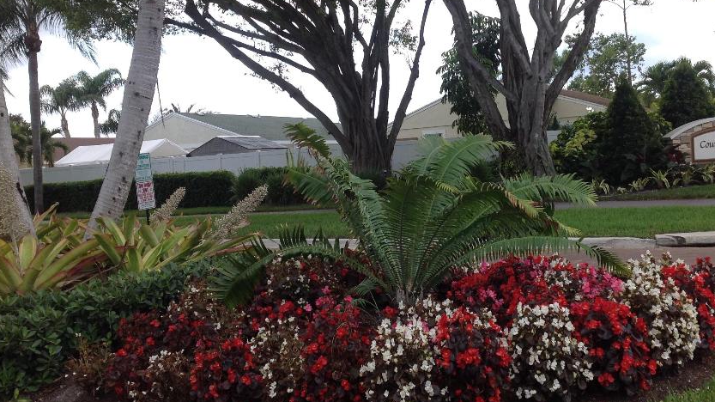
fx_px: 891
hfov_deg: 43.5
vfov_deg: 25.4
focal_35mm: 47
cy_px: 180
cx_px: 433
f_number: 2.4
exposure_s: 1/889
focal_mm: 4.28
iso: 50
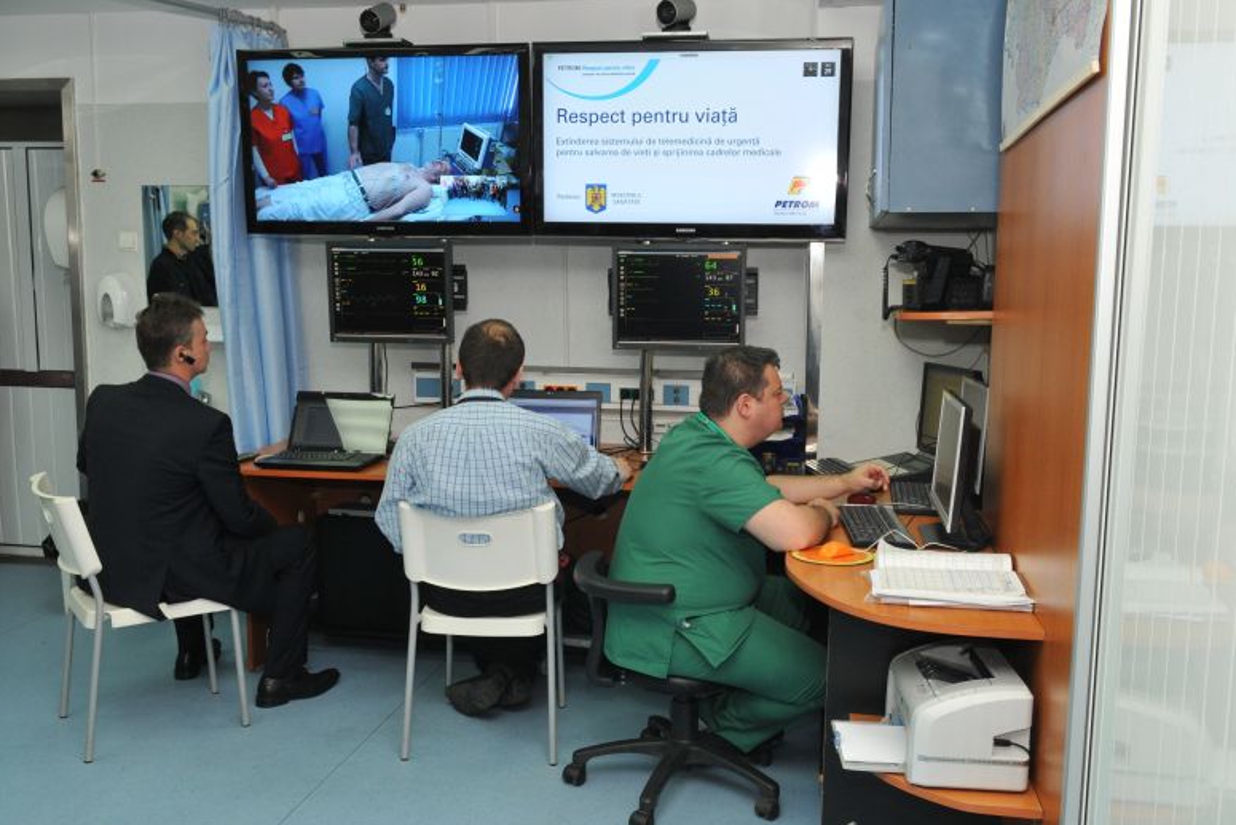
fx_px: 1167
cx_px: 635
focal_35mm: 34
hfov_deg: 55.8
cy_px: 422
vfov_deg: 38.9
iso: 500
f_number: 6.3
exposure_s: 1/60
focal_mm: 22
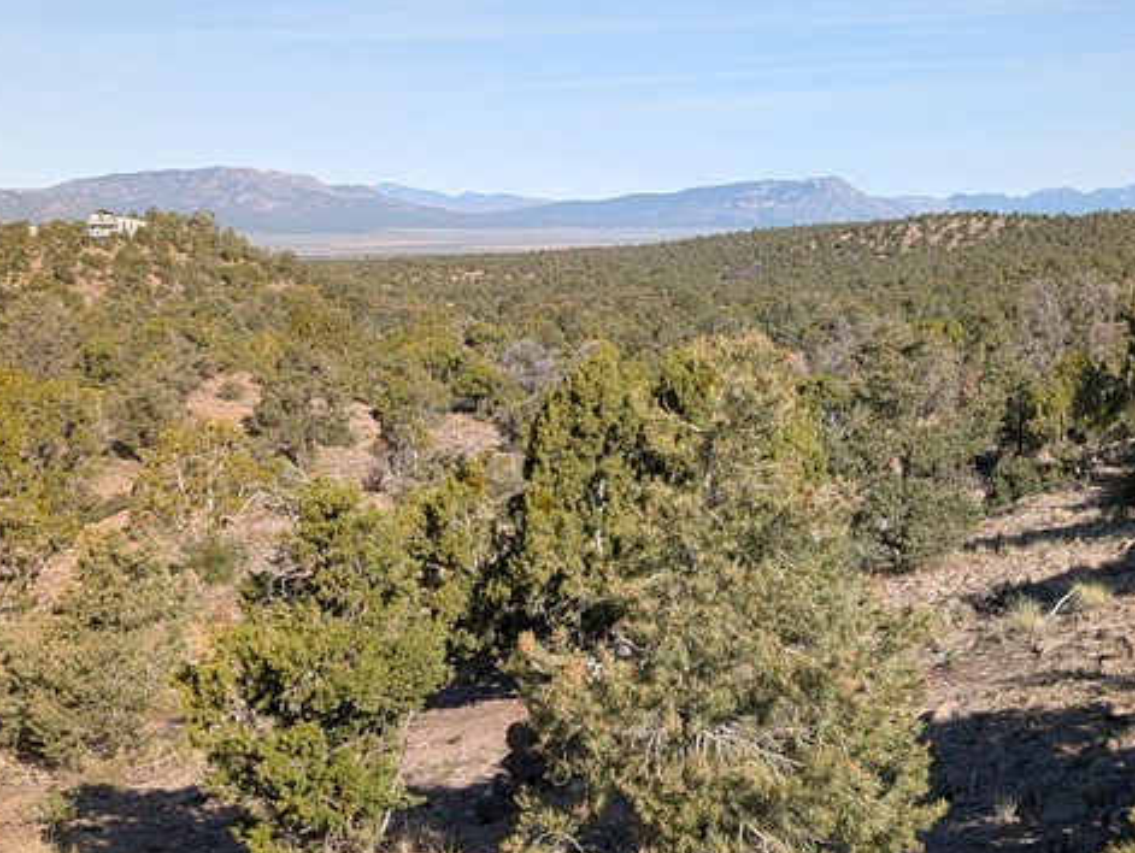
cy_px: 554
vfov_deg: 27.9
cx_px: 847
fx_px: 1706
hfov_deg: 36.0
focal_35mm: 52
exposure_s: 1/929
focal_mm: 6.9
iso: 23
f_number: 1.68
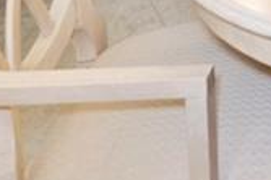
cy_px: -319
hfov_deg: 16.1
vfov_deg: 10.5
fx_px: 760
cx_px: 527
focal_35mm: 101
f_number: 4
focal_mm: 16.5
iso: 800
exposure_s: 1/160
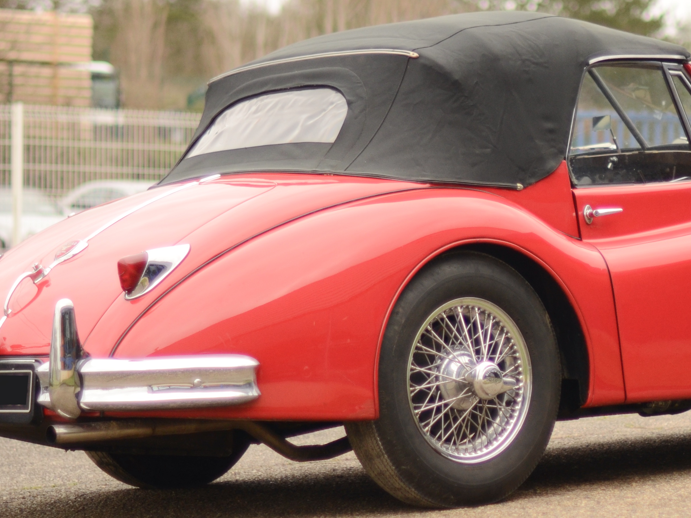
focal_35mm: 145
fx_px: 2894
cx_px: 535
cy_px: 252
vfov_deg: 10.2
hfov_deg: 13.6
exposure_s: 1/2000
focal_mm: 50
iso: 320
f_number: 1.4
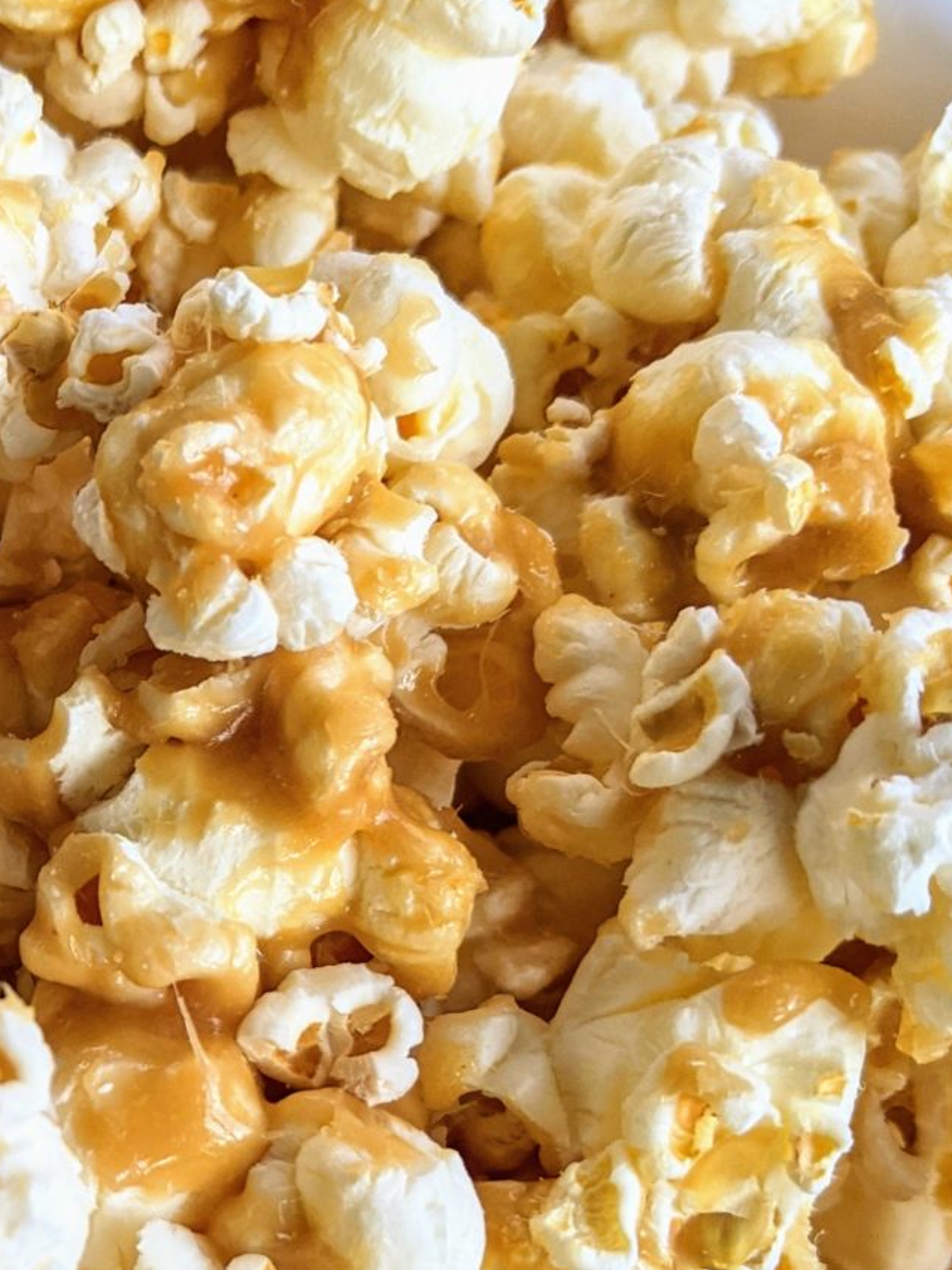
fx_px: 2384
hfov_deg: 21.4
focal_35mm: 65
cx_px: -100
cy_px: 945
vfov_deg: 29.4
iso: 122
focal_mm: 4.44
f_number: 1.8
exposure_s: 1/120
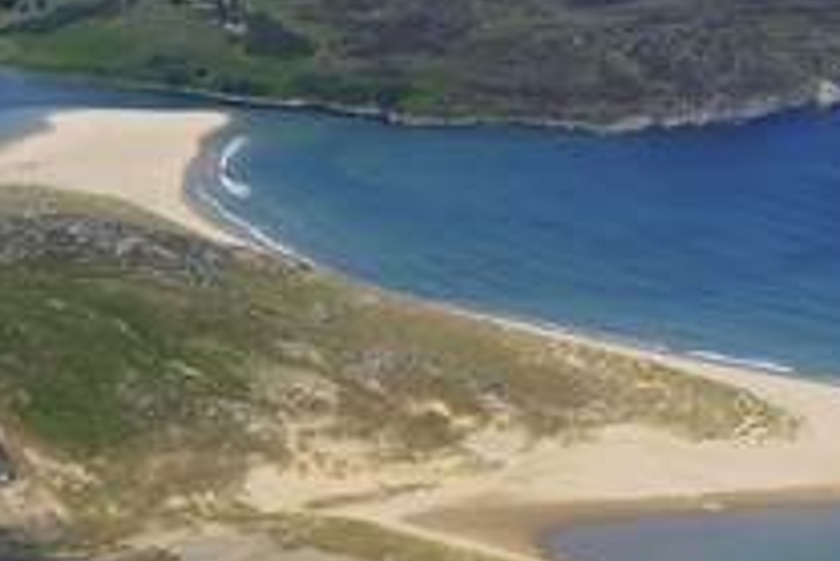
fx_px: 5650
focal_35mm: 242
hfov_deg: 8.5
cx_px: 582
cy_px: 529
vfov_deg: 5.7
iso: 400
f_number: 9
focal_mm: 120
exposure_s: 1/800
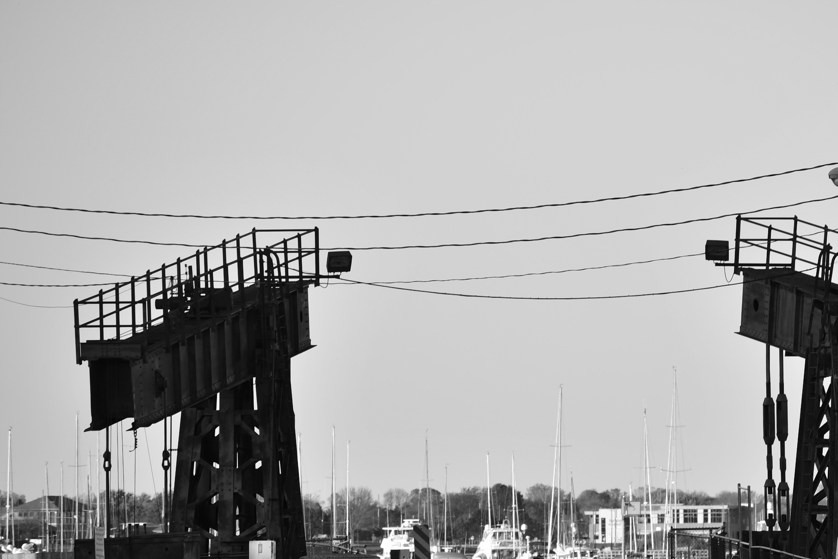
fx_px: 8588
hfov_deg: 5.6
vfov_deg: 3.7
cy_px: 399
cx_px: 596
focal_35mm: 369
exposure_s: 1/320
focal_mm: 160
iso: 125
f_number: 5
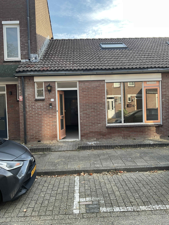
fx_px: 189
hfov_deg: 48.2
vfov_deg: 61.7
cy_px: 112
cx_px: 84
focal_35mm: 29
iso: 16
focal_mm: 3
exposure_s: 1/222
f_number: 1.8
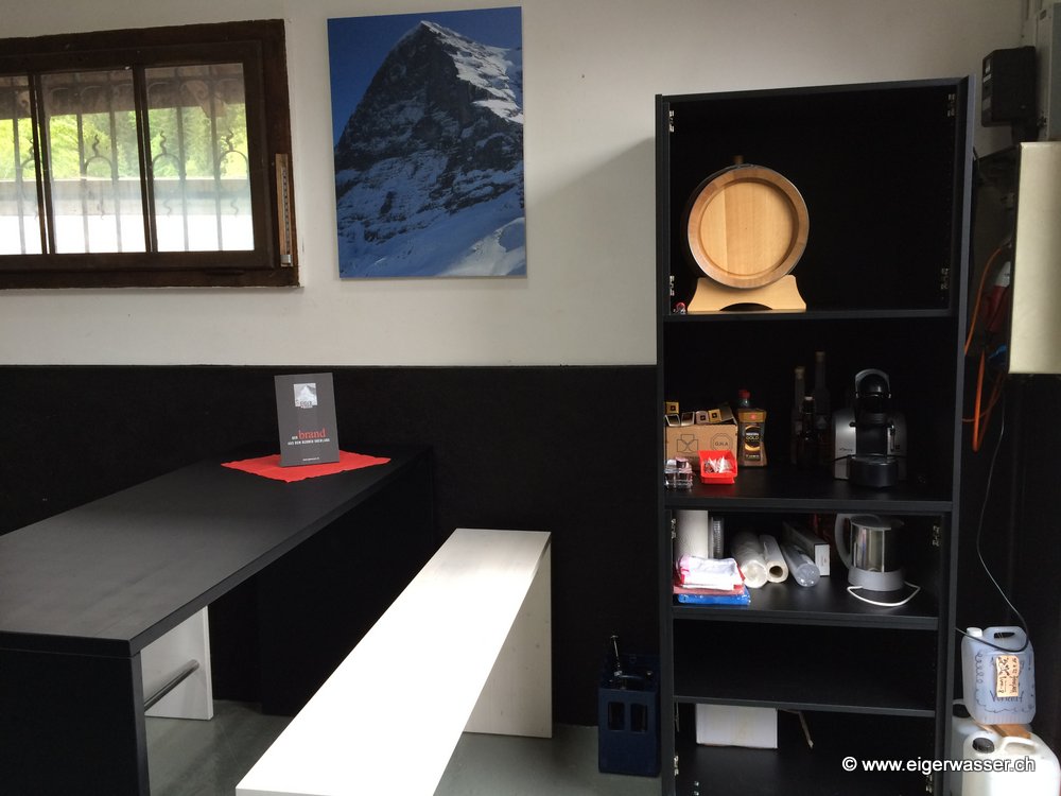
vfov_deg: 48.2
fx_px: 889
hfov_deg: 61.7
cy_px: 398
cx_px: 530
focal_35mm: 29
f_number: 2.2
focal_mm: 4.15
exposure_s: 1/33
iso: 40
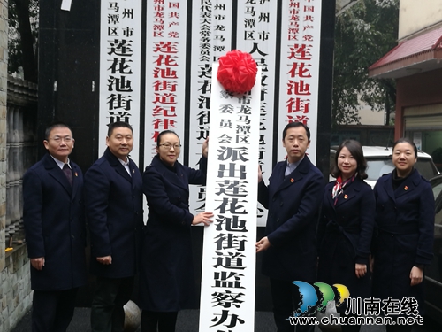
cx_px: 221
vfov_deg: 25.7
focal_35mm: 57
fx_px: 728
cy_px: 166
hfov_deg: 33.8
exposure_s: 1/50
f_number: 2.2
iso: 80
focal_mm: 4.5
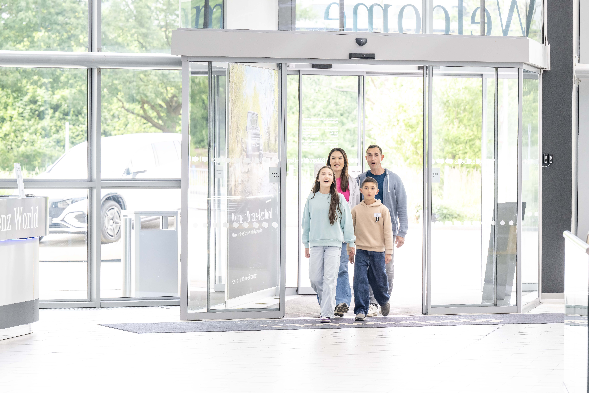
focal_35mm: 145
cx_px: 294
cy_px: 196
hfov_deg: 14.2
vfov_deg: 9.5
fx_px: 2372
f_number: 6.3
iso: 640
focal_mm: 145
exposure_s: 1/100
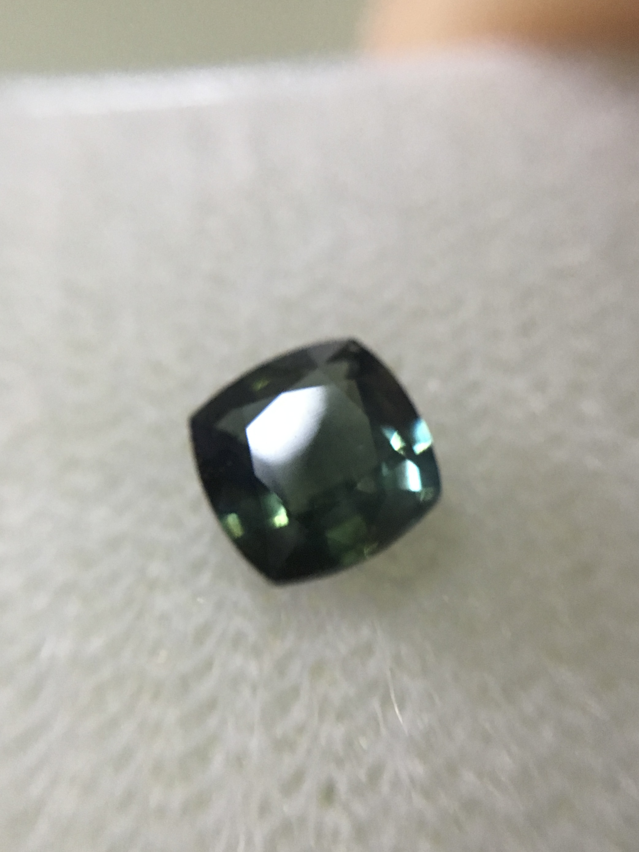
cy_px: 426
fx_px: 714
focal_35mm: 29
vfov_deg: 61.7
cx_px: 320
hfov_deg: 48.2
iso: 200
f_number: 2.2
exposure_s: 1/33
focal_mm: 4.15
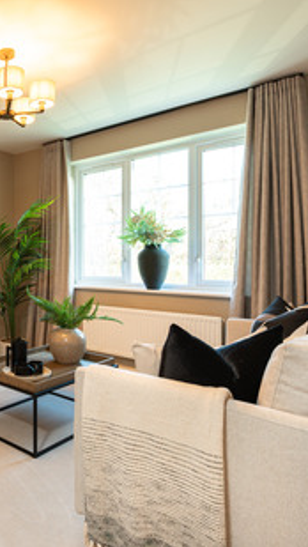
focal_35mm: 26
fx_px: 377
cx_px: -32
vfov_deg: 71.9
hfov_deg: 37.2
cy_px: 280
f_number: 8
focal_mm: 16
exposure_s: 1/6
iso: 320
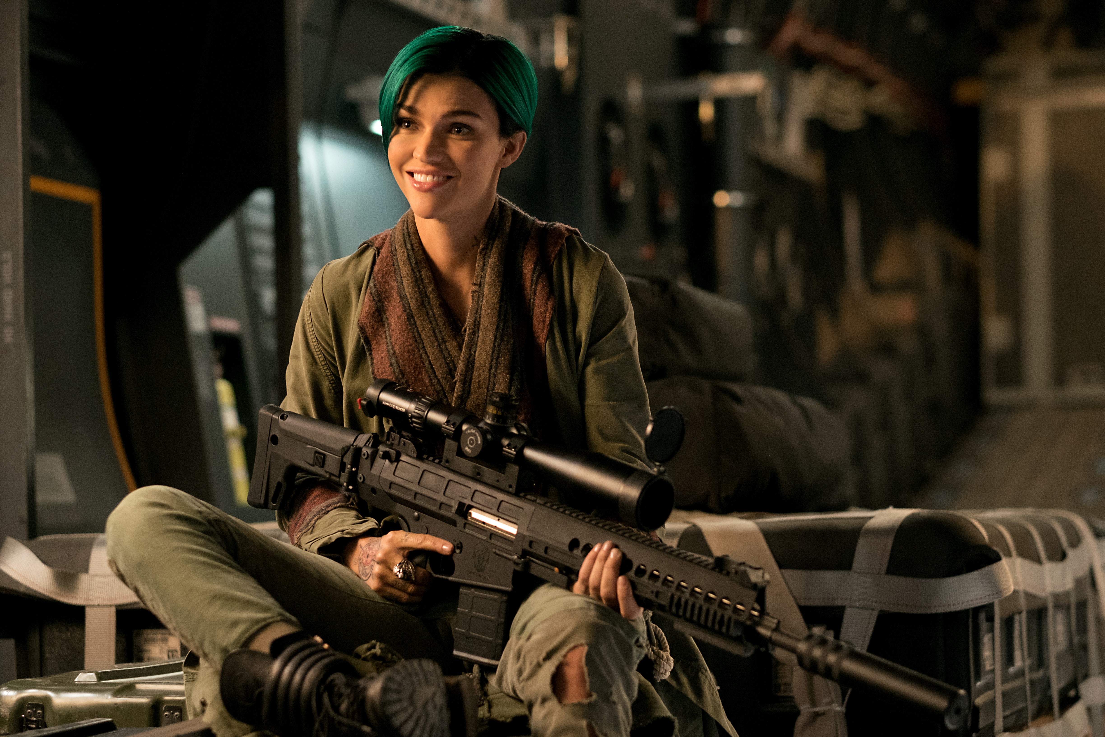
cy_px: 368
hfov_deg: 24.2
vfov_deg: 16.3
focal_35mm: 84
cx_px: 552
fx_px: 2578
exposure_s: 1/125
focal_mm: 56
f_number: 2
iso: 3200
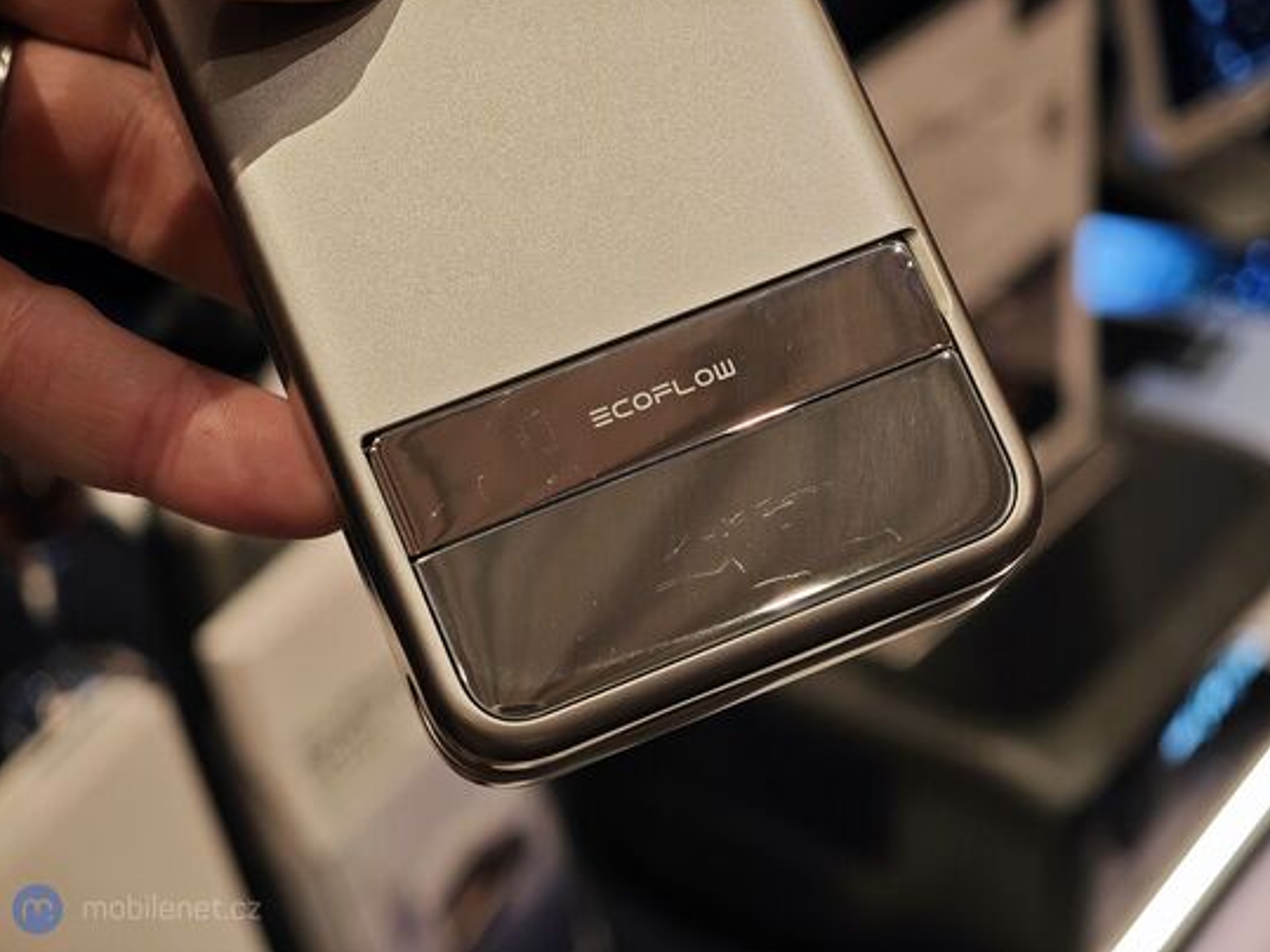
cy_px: 471
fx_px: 2788
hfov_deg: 25.7
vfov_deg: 19.4
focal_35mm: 76
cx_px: 636
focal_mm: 12.28
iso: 320
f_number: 1.8
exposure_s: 1/60.8
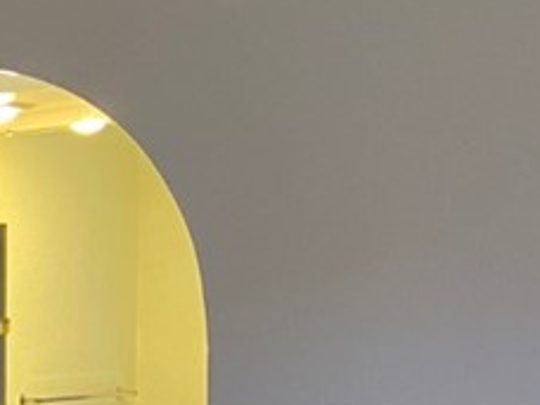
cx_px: -642
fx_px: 1825
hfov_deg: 13.5
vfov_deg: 12.1
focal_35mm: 117
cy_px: 592
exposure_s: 1/60
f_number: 1.8
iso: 250
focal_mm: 4.25
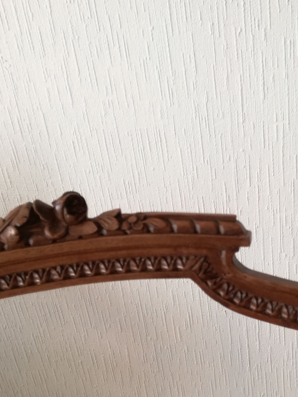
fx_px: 459
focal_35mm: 40
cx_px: 196
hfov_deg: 35.6
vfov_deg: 45.7
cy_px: 281
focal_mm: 3.79
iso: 80
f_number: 2
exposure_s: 1/40
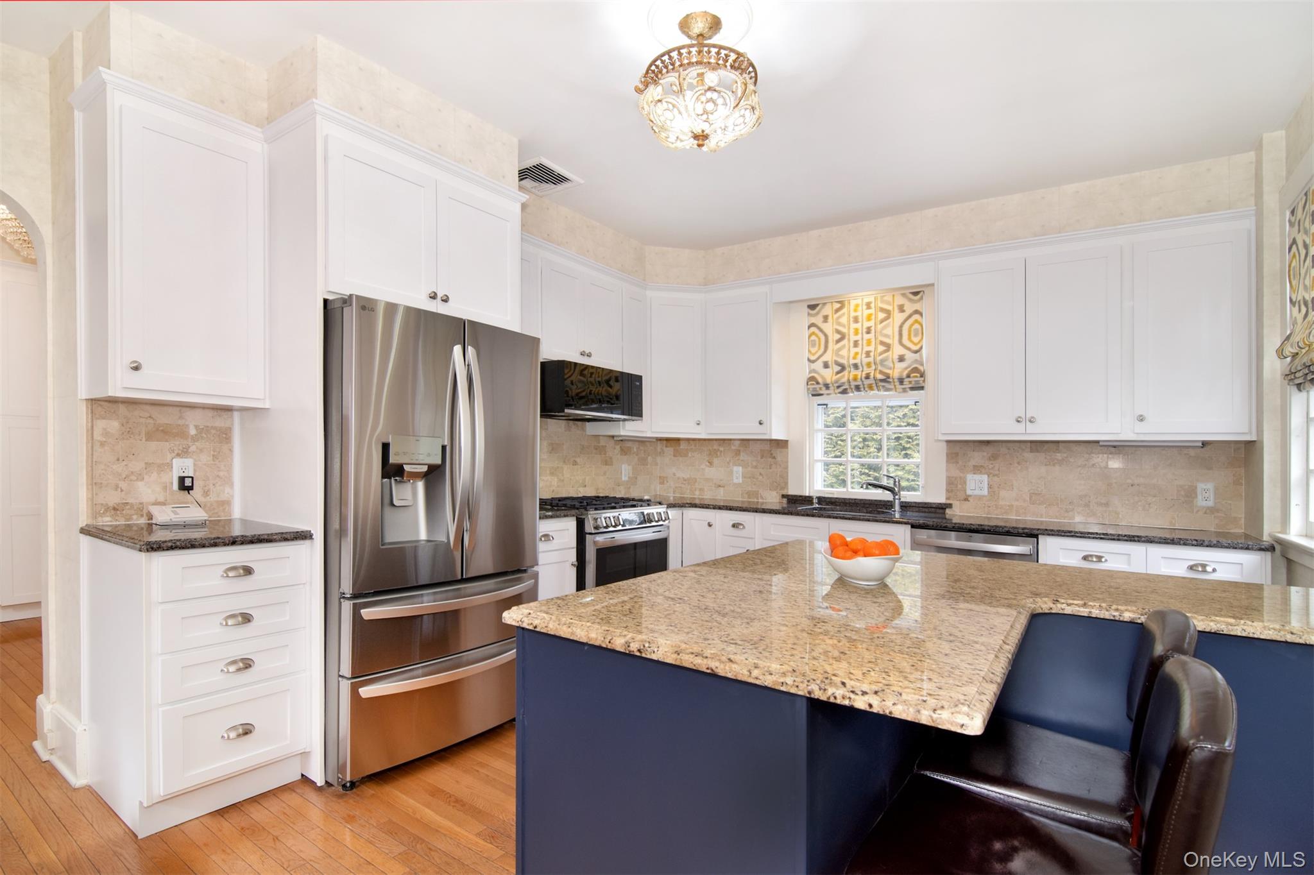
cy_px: 438
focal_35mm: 16
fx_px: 602
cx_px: 657
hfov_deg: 95.0
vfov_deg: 72.0
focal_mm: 11
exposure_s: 1/80
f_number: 8
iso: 640
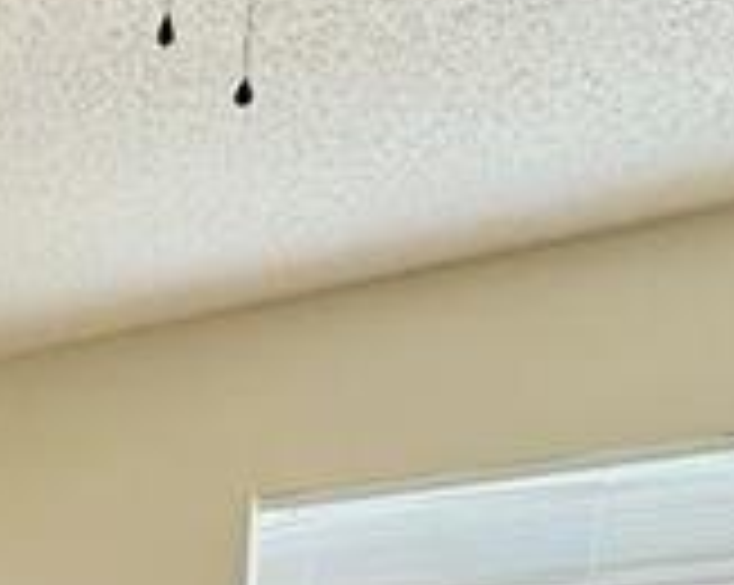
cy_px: 1224
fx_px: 1866
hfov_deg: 19.3
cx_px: -387
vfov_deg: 14.4
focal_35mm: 86
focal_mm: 2.22
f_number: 2.2
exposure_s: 1/120
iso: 50
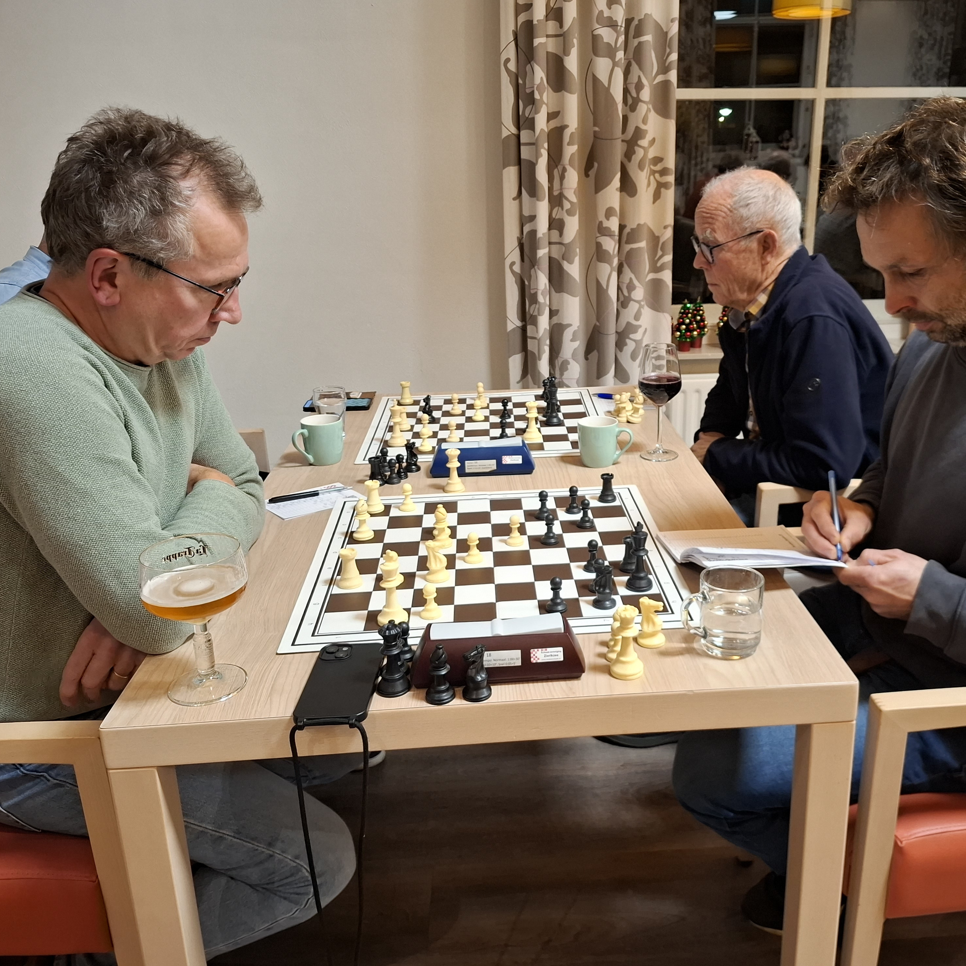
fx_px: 884
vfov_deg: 57.3
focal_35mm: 28
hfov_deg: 57.0
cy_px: 471
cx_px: 567
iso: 320
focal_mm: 5.54
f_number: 1.8
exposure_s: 1/33
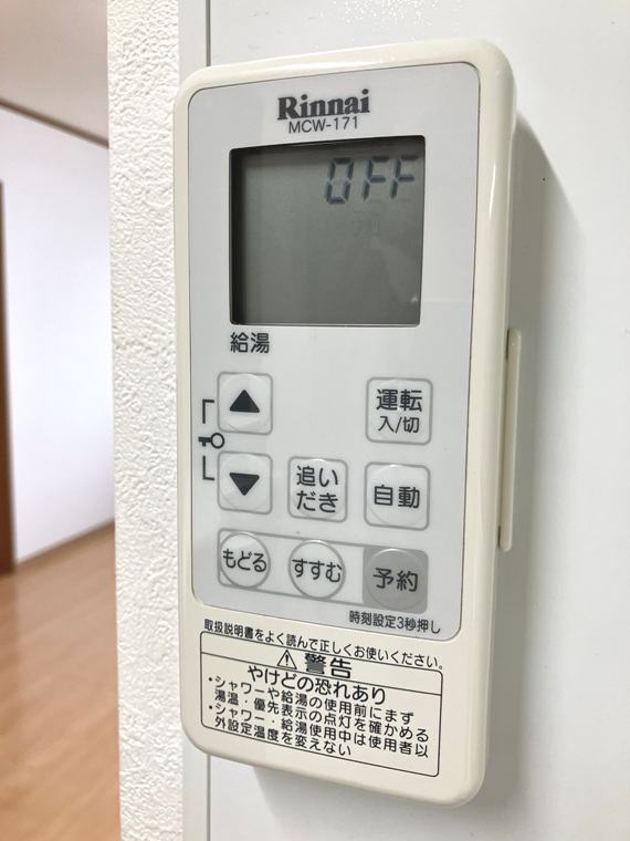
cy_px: 420
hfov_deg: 49.7
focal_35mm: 28
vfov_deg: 63.4
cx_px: 315
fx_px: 679
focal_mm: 3.99
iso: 64
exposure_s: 1/100
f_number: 1.8
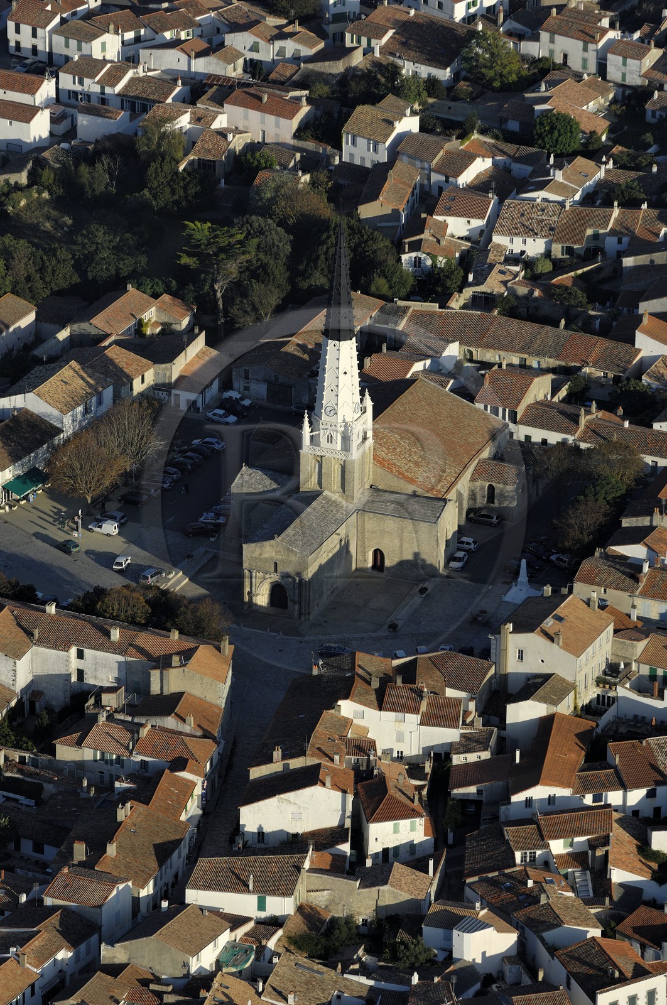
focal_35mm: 225
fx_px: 6272
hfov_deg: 6.1
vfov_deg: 9.2
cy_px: 502
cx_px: 334
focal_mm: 150
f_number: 5.6
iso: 100
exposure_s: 1/500
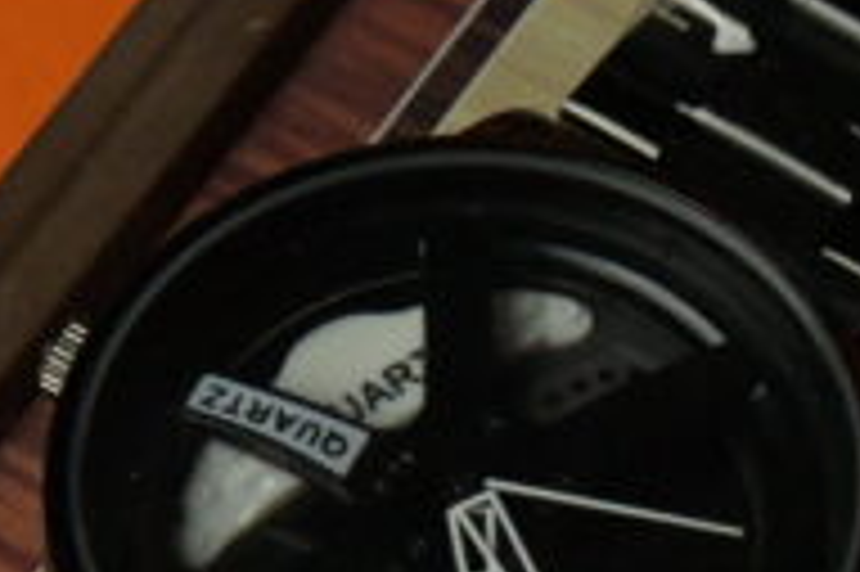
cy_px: 473
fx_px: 13748
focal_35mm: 576
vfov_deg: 2.4
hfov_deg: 3.6
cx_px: 437
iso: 12800
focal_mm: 122
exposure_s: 1/1600
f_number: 11
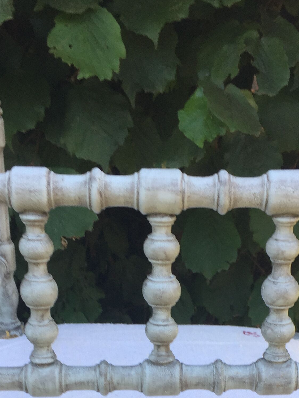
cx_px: 155
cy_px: 409
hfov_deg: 23.3
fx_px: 725
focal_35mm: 63
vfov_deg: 28.6
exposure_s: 1/144
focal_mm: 4.15
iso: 32
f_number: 2.2
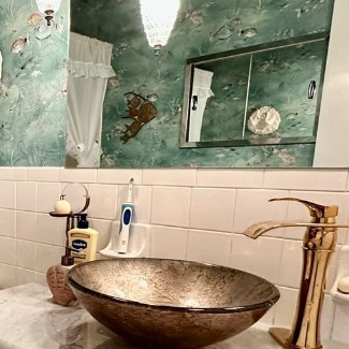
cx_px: -20
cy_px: 249
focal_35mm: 39
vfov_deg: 41.9
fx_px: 445
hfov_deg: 37.1
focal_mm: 2.22
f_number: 2.2
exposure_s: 1/60
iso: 400
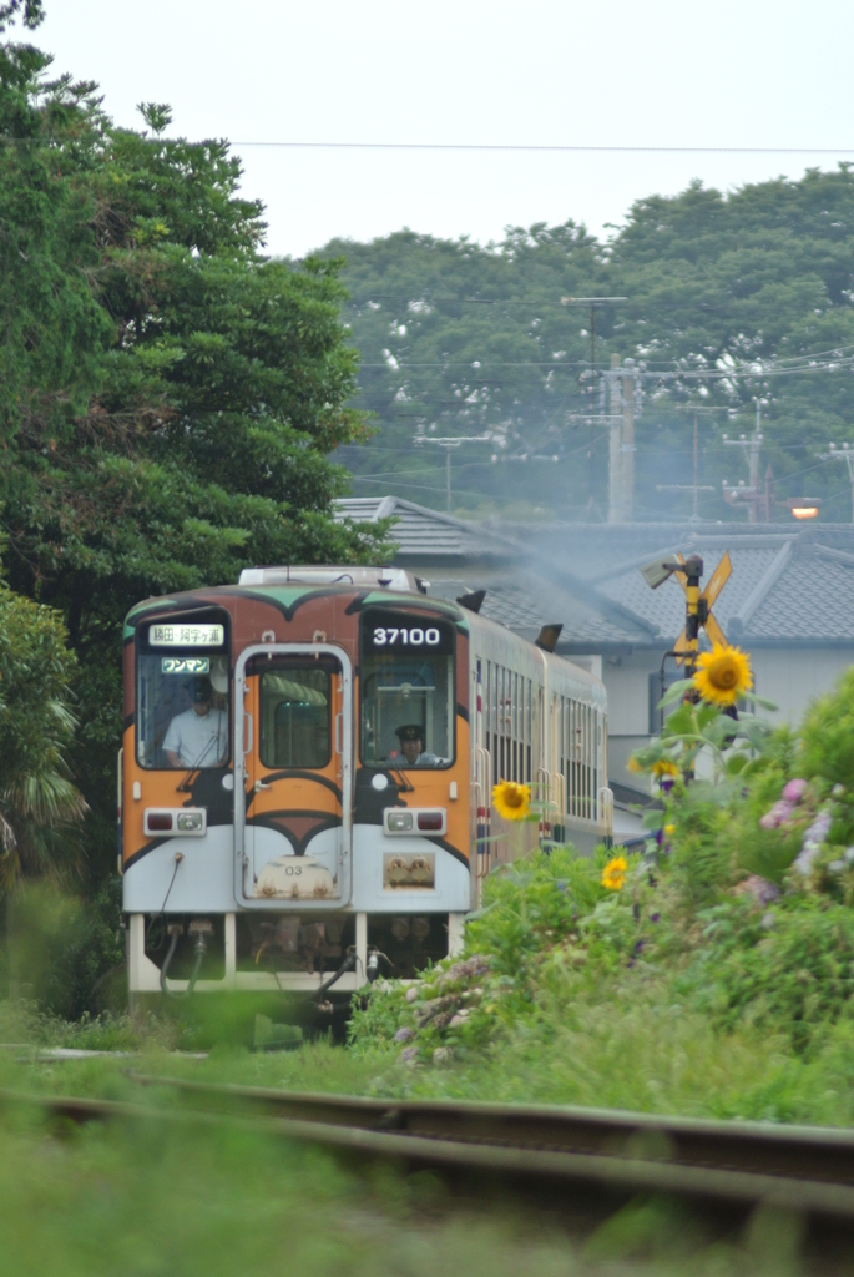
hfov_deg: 2.8
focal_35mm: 486
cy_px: 638
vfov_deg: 4.2
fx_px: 17251
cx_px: 427
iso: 200
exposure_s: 1/100
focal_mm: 180
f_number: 2.8
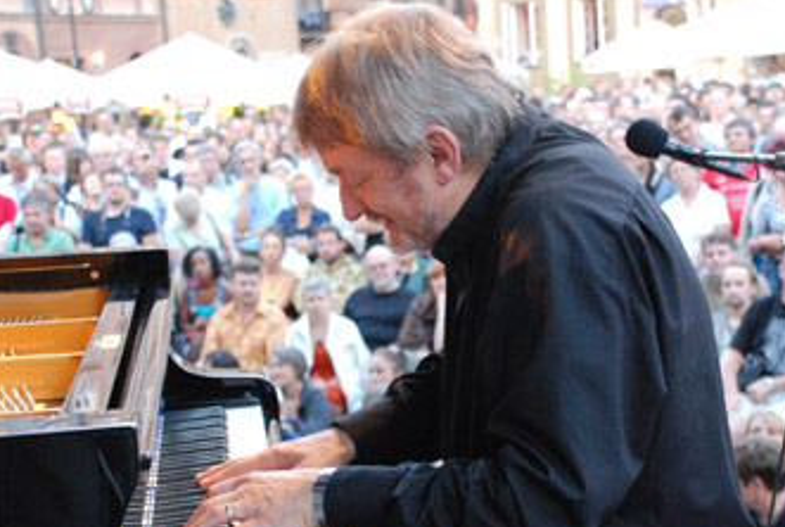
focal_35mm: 86
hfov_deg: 23.6
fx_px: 1879
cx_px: 439
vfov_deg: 15.9
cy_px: 353
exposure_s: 1/15
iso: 1600
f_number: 4.5
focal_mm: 38
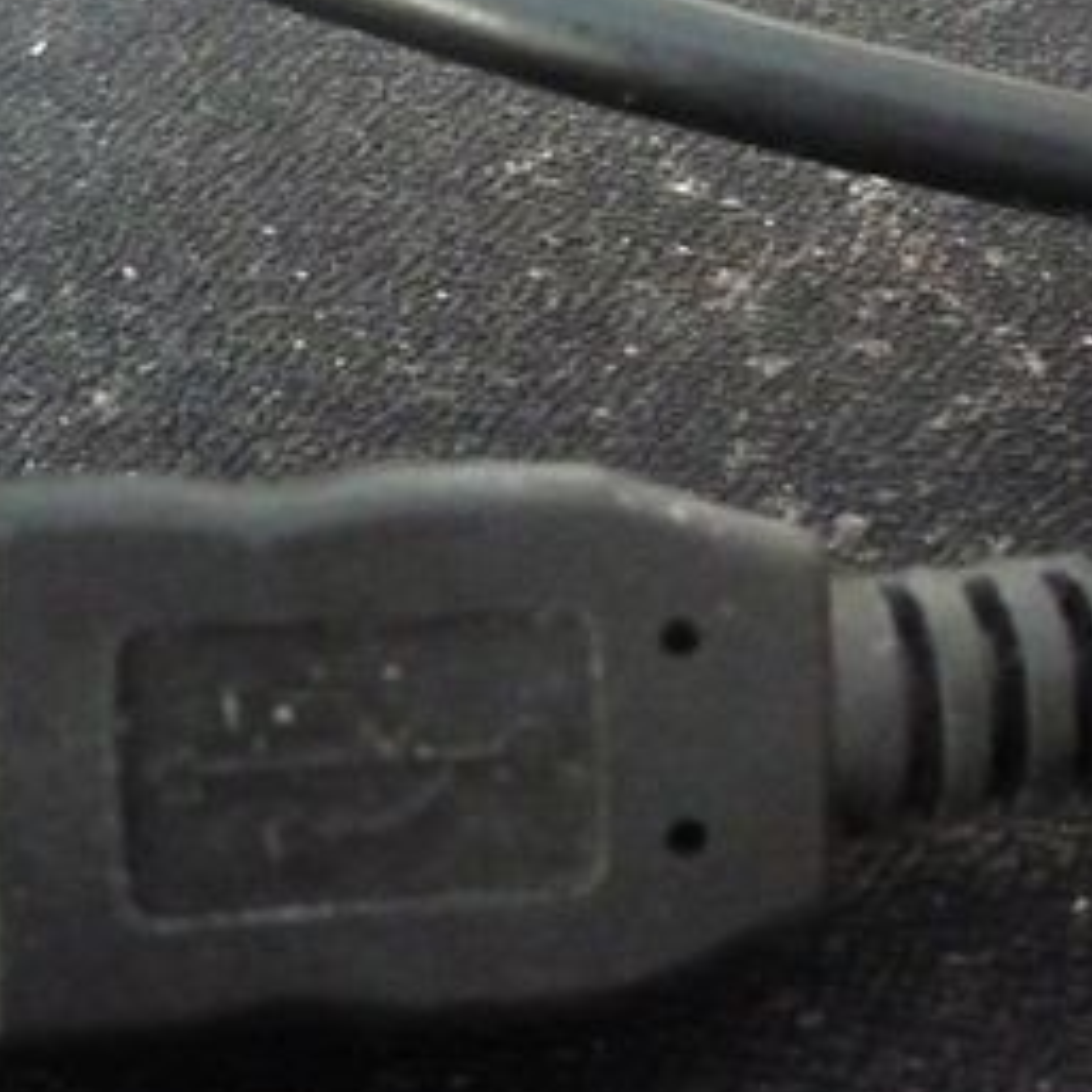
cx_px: 931
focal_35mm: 88
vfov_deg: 19.7
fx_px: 3141
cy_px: 459
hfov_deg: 19.4
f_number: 3.3
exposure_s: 1/8
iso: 800
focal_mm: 5.2
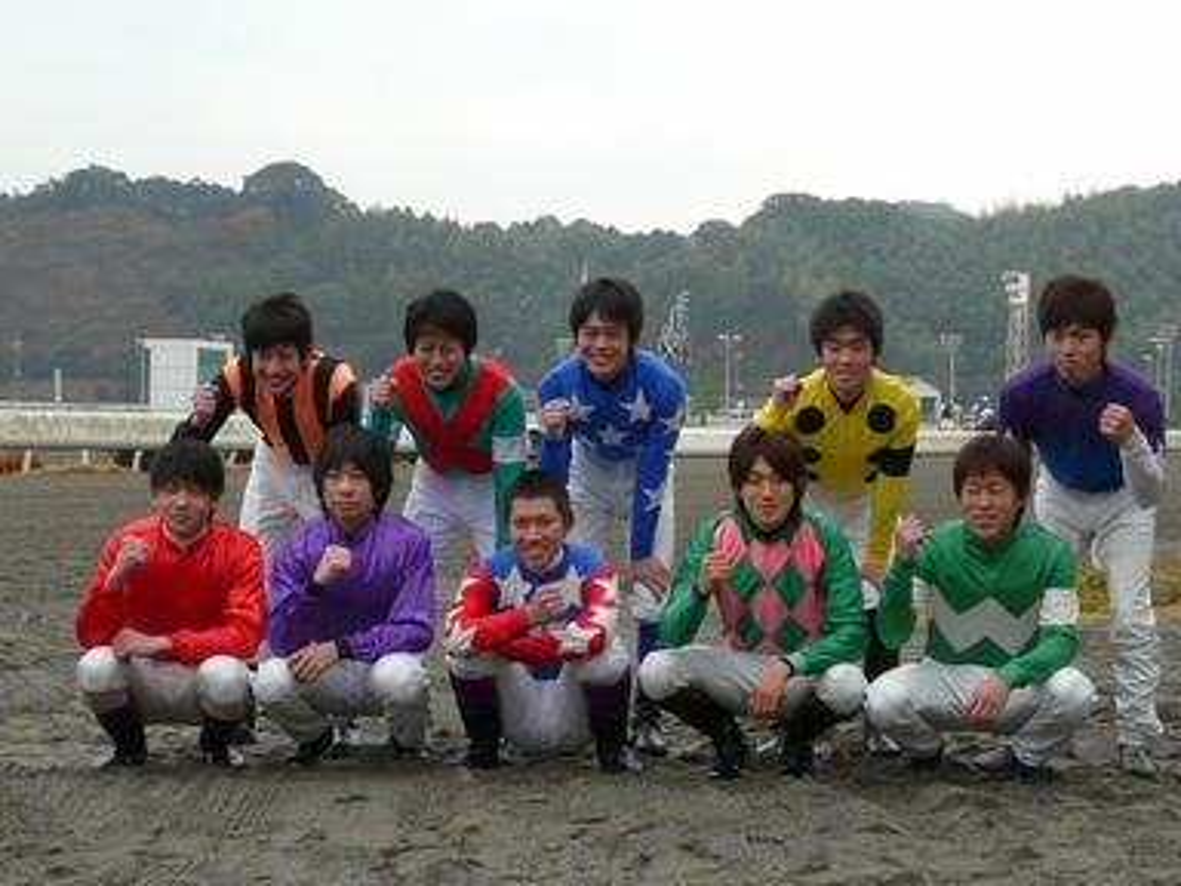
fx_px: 2286
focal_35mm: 67
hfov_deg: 29.0
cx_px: 590
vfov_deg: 21.9
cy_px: 443
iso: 100
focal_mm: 6.8
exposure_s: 1/200
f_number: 3.2
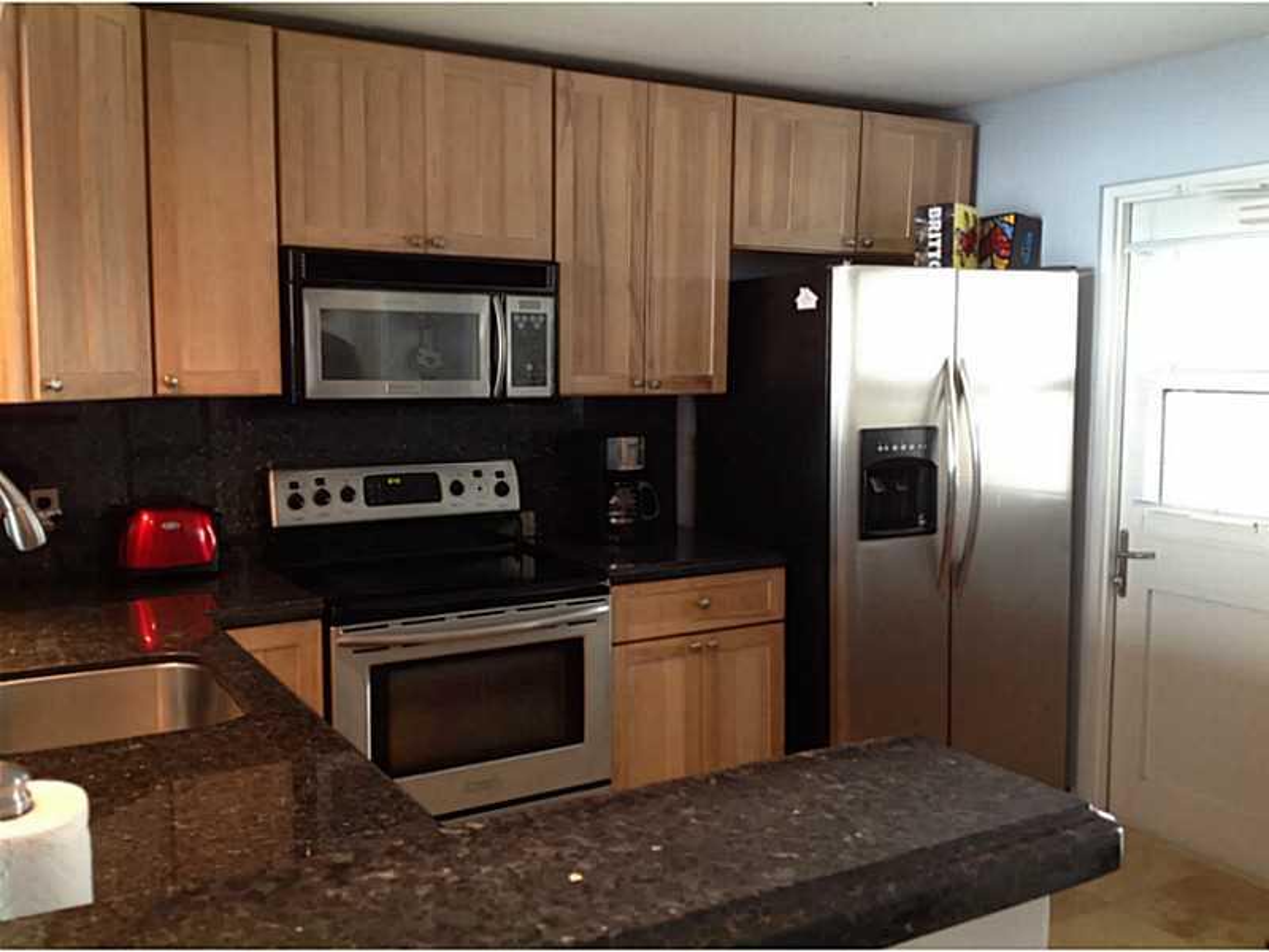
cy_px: 476
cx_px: 634
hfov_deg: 52.6
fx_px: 1283
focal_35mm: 35
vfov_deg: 40.7
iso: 125
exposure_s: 1/15
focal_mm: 4.28
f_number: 2.4
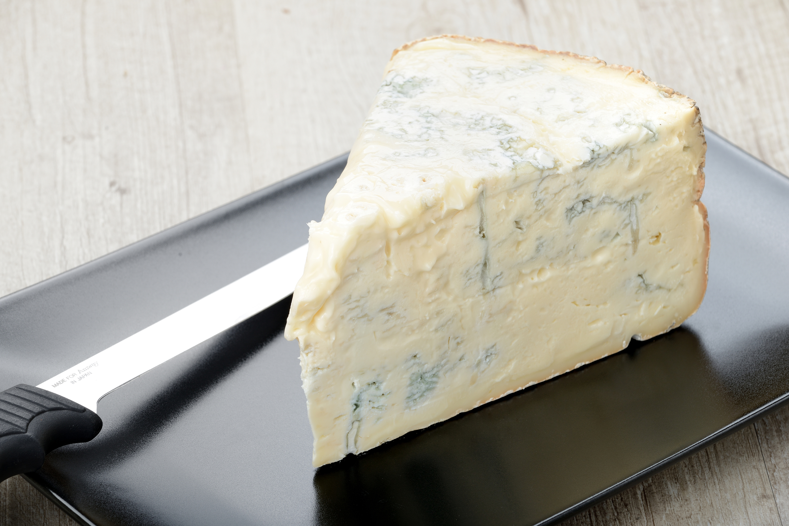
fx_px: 2960
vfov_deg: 10.2
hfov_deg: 15.2
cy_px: 263
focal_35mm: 135
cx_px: 394
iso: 100
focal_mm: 135
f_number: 14
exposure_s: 1/200
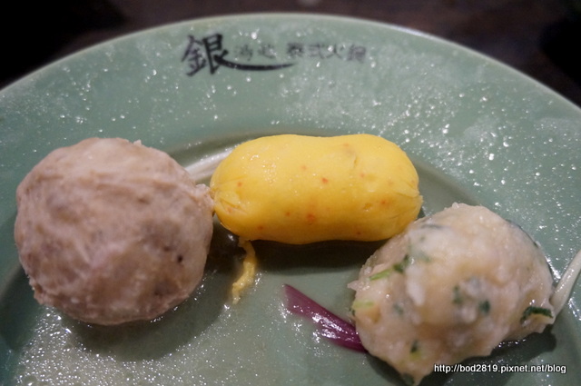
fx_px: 629
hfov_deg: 49.6
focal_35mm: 39
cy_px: 193
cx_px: 290
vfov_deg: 34.1
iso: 3200
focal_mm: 26
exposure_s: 1/30
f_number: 4.5
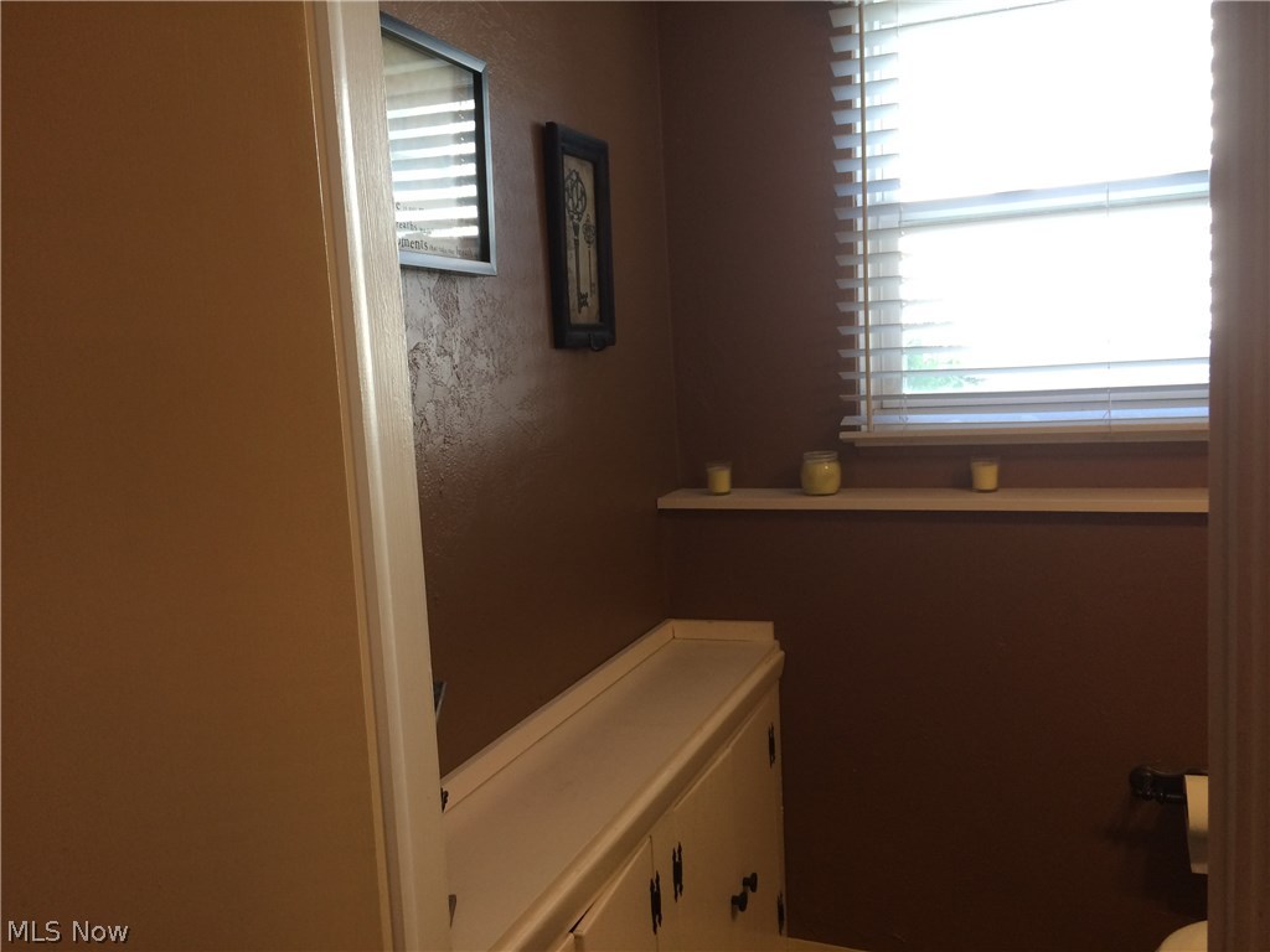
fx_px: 1064
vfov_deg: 48.2
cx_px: 635
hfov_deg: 61.7
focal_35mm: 29
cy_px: 476
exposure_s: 1/30
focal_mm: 4.15
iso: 32
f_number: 2.2
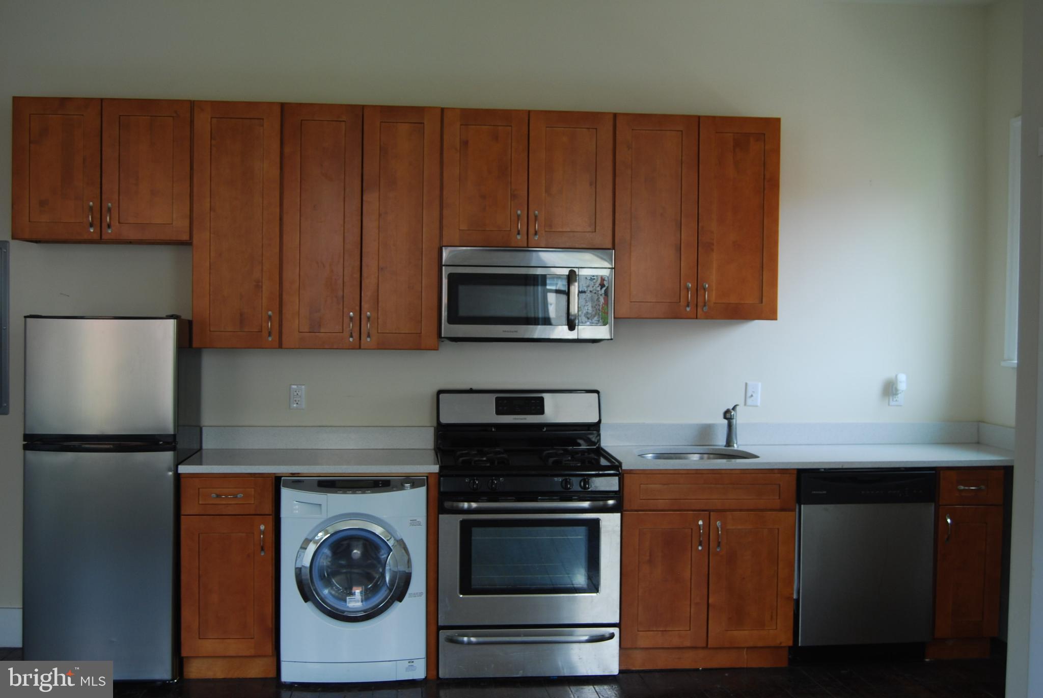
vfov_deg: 34.3
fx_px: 1131
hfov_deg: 49.5
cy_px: 349
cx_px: 522
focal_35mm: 39
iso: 200
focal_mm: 26
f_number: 4.2
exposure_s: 1/30
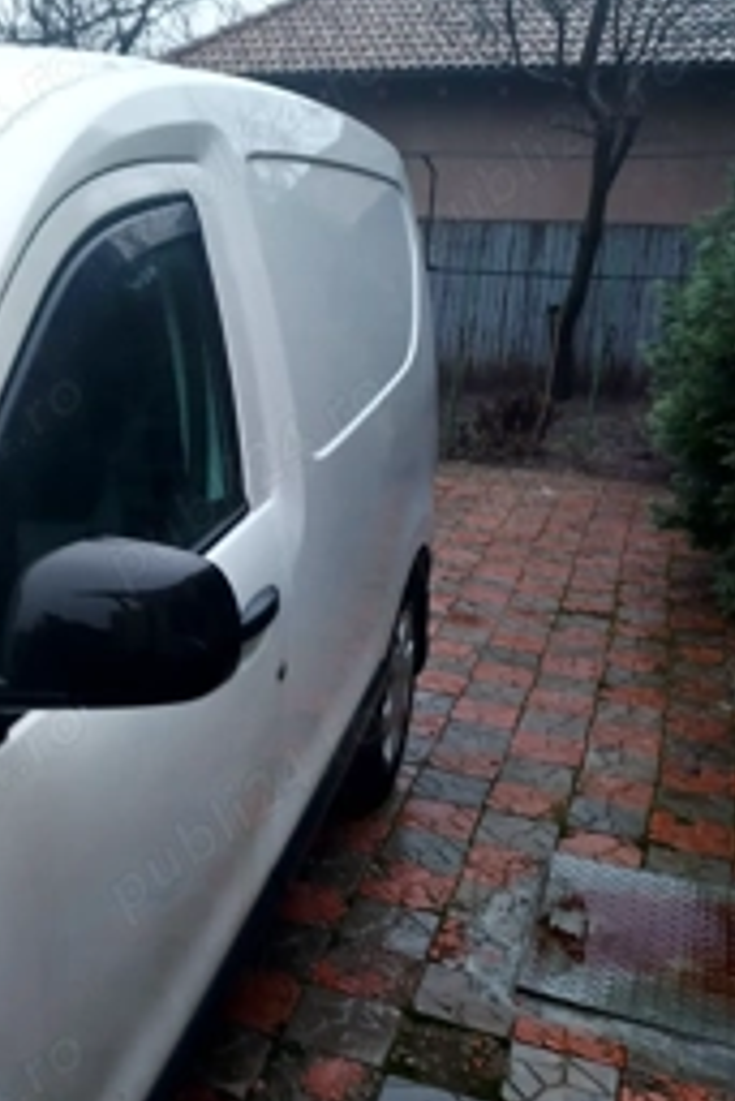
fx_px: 1193
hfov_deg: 32.8
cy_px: 550
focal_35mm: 39
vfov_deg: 49.5
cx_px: 95
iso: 40
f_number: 1.8
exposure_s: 1/50
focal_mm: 4.6
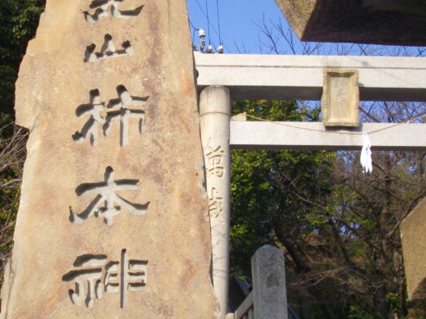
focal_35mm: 73
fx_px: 898
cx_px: 116
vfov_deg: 20.2
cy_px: 150
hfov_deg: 26.4
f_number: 5.6
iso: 100
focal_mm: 6.2
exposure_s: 1/200
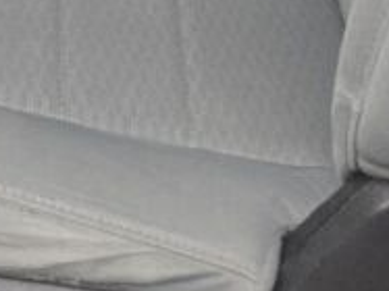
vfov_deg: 9.9
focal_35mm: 126
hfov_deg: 15.3
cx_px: -27
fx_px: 1415
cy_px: -468
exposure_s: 1/180
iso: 100
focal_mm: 5.4
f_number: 1.8
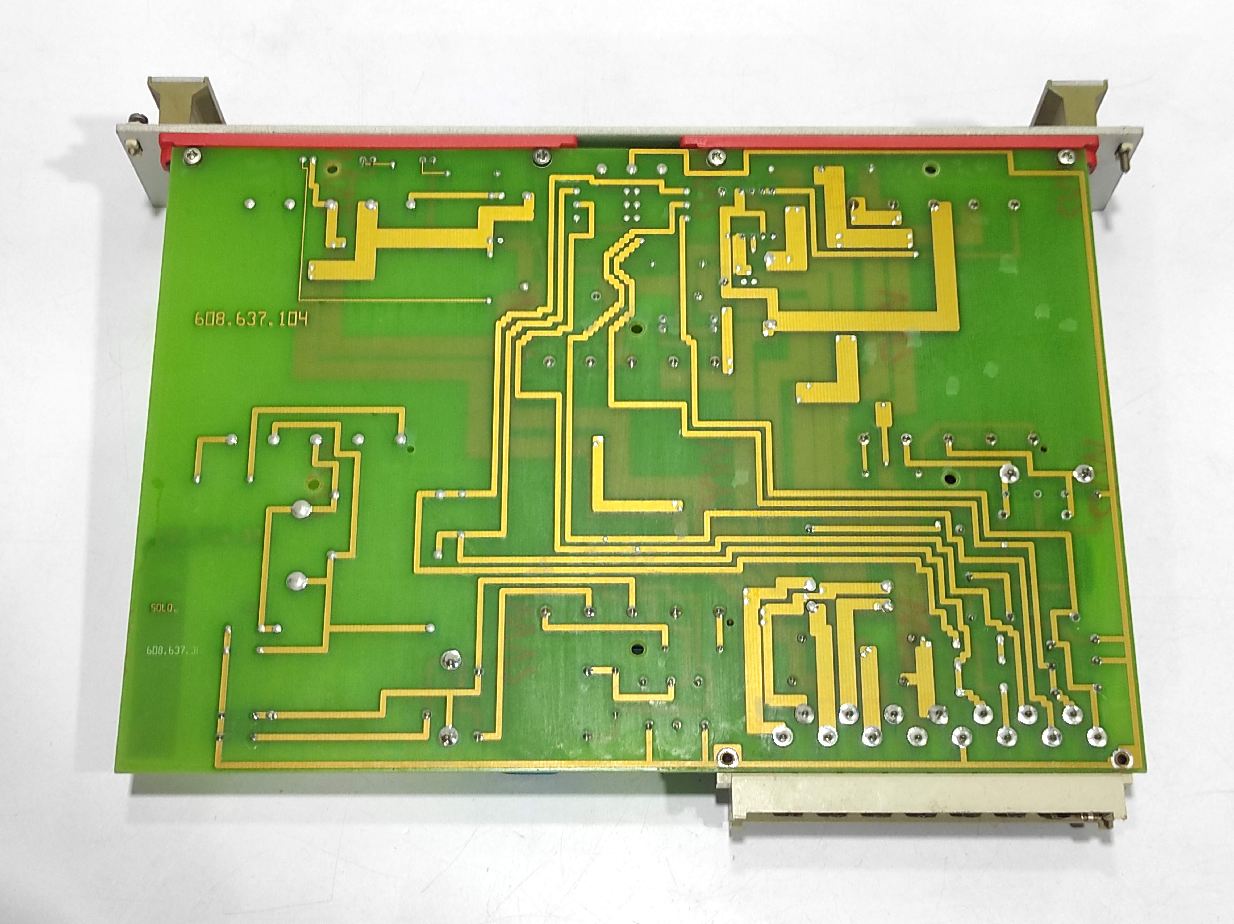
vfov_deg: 54.8
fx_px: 890
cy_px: 462
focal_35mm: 25
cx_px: 617
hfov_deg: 69.4
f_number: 1.89
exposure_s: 1/33
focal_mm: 5.43
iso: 484
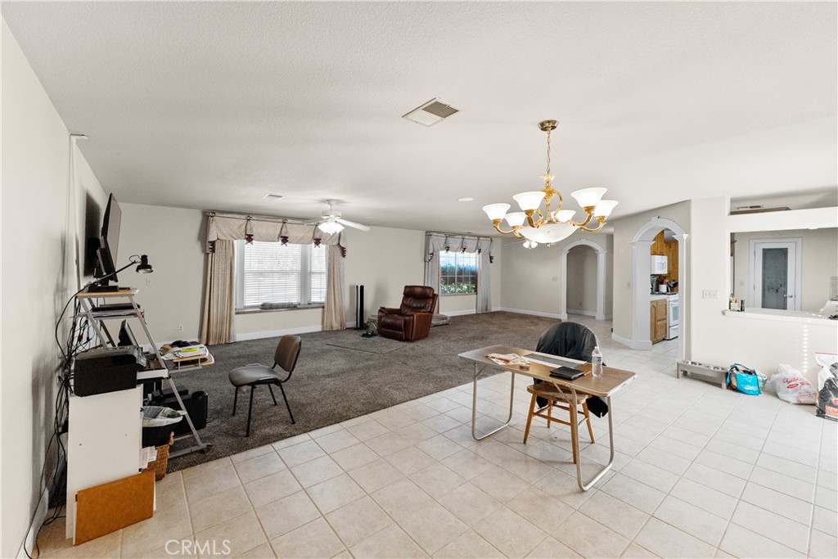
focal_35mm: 14
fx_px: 326
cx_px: 419
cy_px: 280
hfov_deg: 104.2
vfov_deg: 81.2
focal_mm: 14
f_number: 4
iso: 640
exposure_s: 1/160
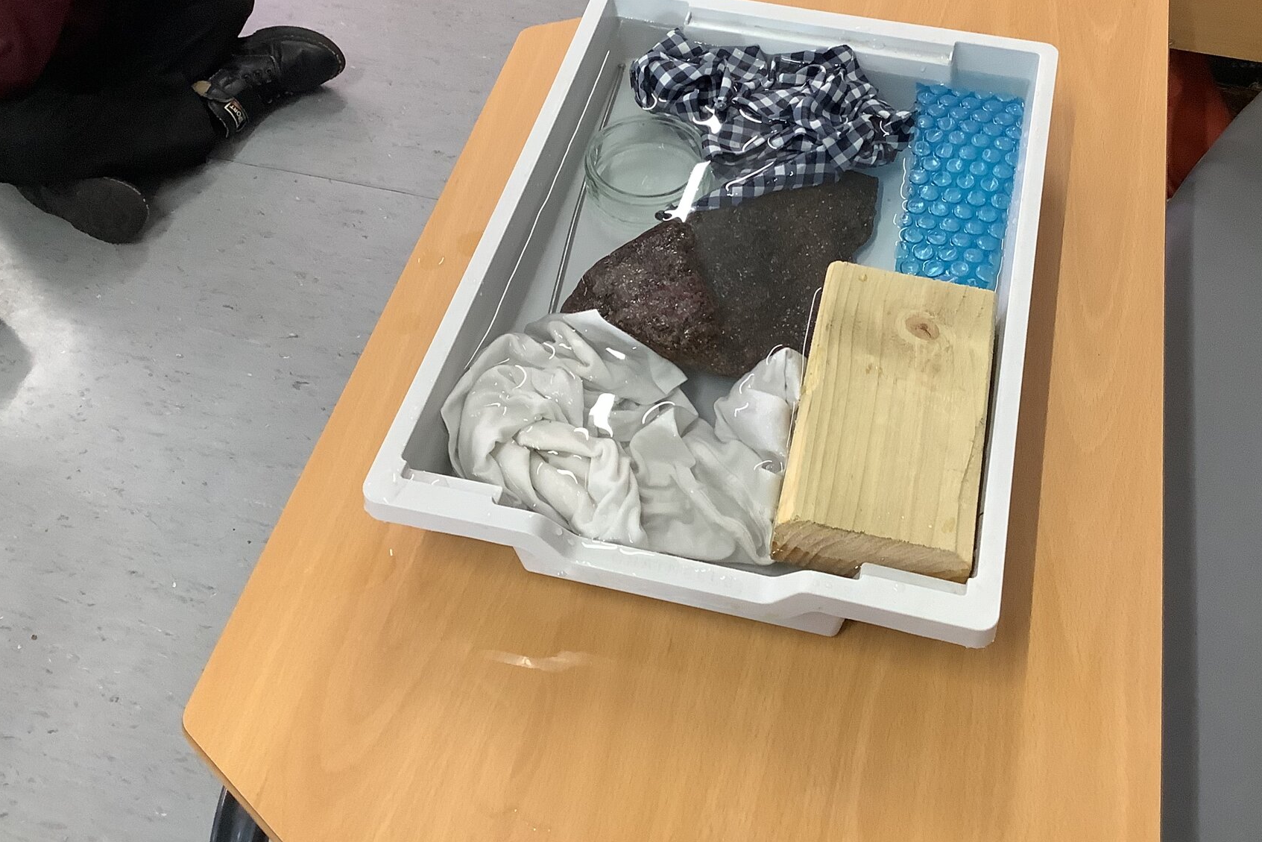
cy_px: 282
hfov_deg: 49.4
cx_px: 707
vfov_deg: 33.9
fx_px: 1367
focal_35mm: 39
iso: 250
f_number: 2.4
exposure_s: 1/50
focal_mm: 3.3
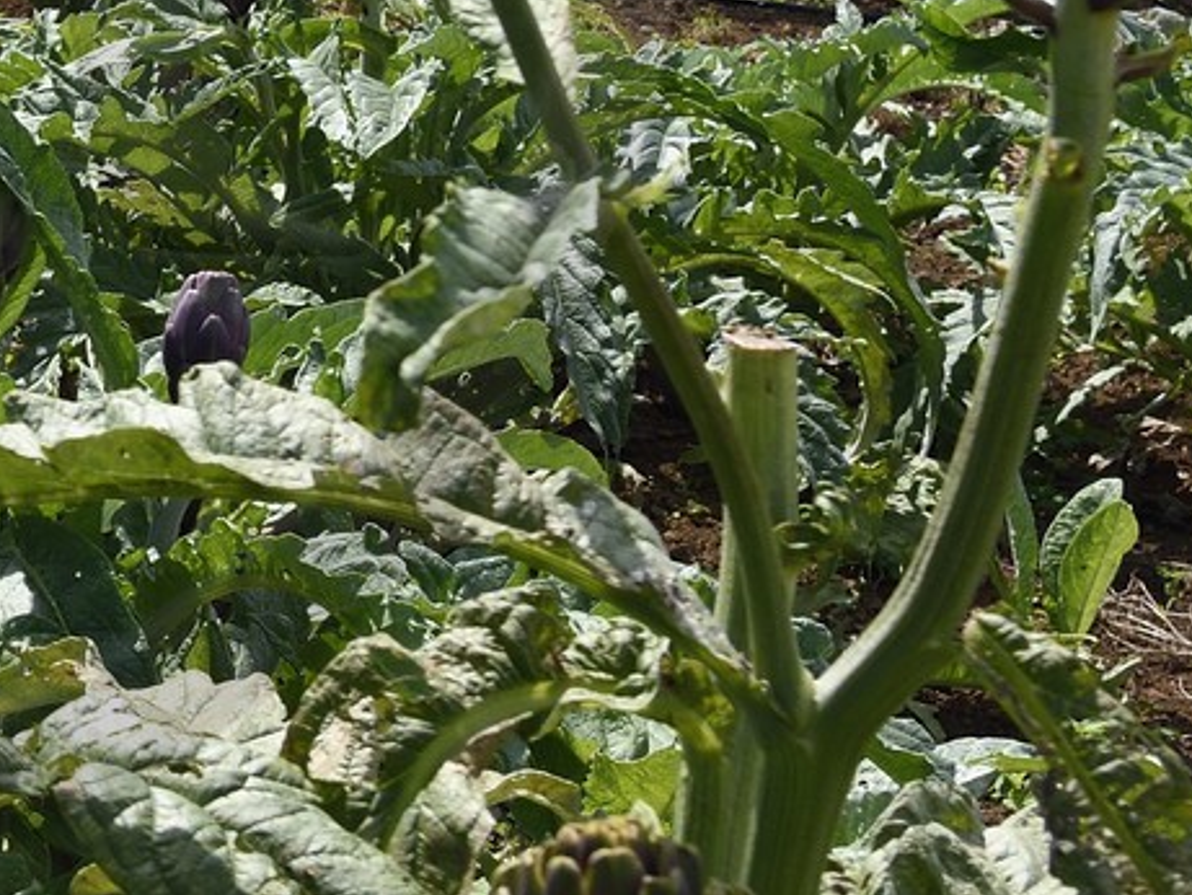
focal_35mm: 120
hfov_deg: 15.6
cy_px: -166
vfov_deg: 12.1
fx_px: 4133
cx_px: -383
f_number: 11
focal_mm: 36
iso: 200
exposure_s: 1/200
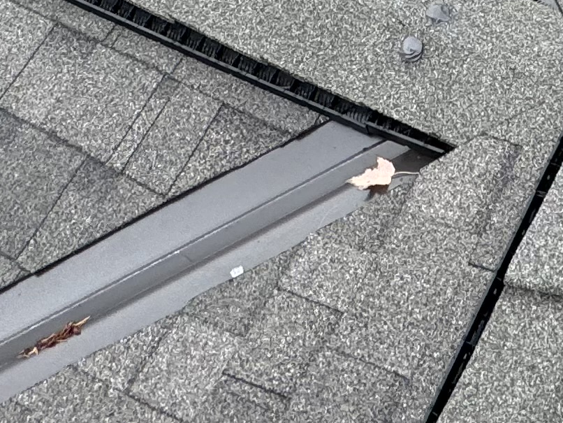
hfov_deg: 25.9
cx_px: 604
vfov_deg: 14.3
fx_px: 1139
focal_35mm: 70
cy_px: -582
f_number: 2.2
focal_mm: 2.22
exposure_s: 1/233
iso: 40
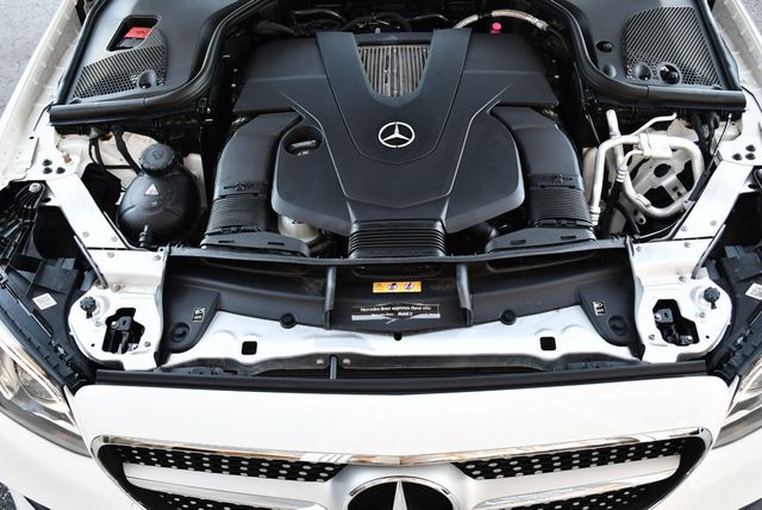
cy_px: 255
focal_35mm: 36
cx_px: 381
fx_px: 763
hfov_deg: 53.1
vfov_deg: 36.9
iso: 560
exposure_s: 1/250
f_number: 3.5
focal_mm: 18
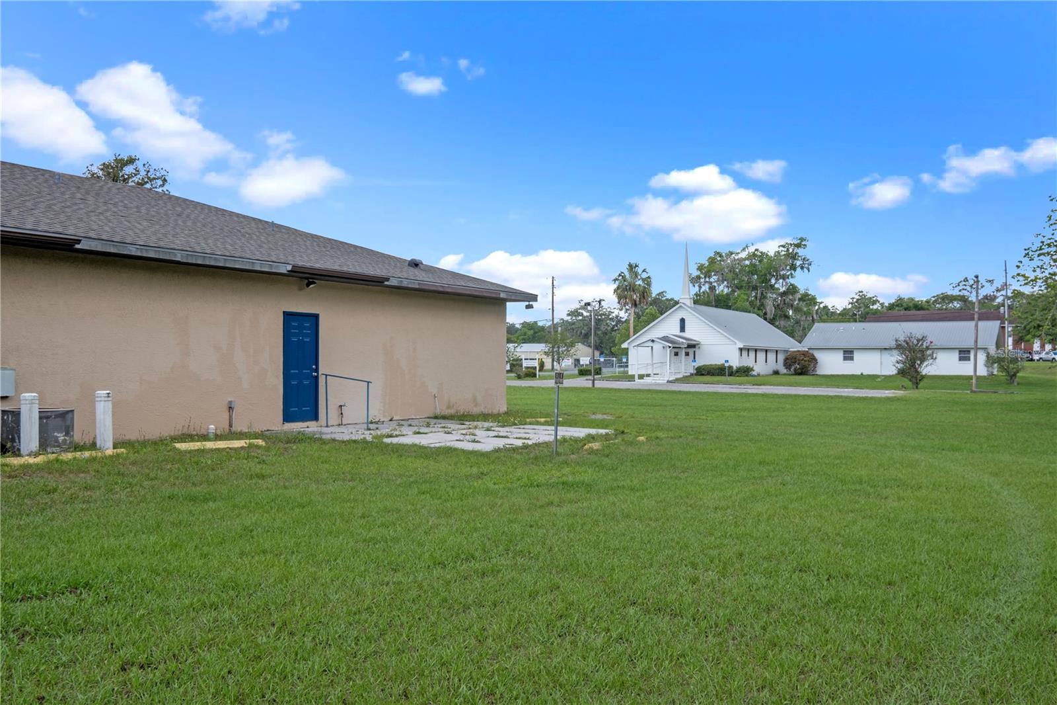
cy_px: 352
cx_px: 528
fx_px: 1057
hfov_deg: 53.1
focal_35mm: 36
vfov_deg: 36.9
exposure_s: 1/60
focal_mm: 24
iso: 160
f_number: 11
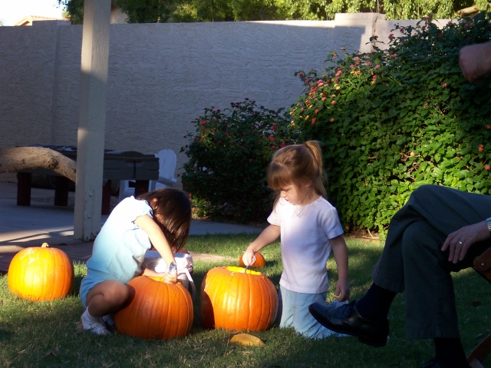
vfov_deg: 14.6
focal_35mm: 101
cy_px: 184
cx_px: 246
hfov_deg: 19.5
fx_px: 1432
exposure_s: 1/250
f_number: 4.8
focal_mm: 21.3
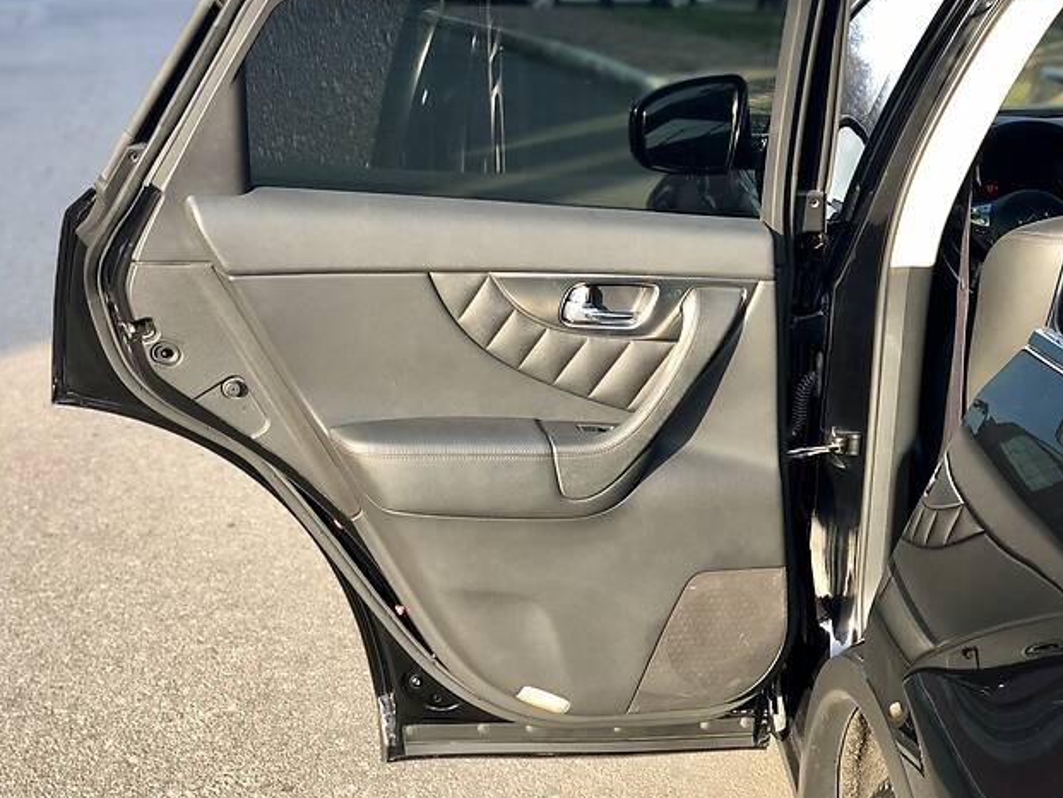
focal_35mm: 67
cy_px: 337
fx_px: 2058
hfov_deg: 28.9
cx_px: 642
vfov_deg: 21.9
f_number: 2.4
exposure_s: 1/60
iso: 16
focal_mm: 6
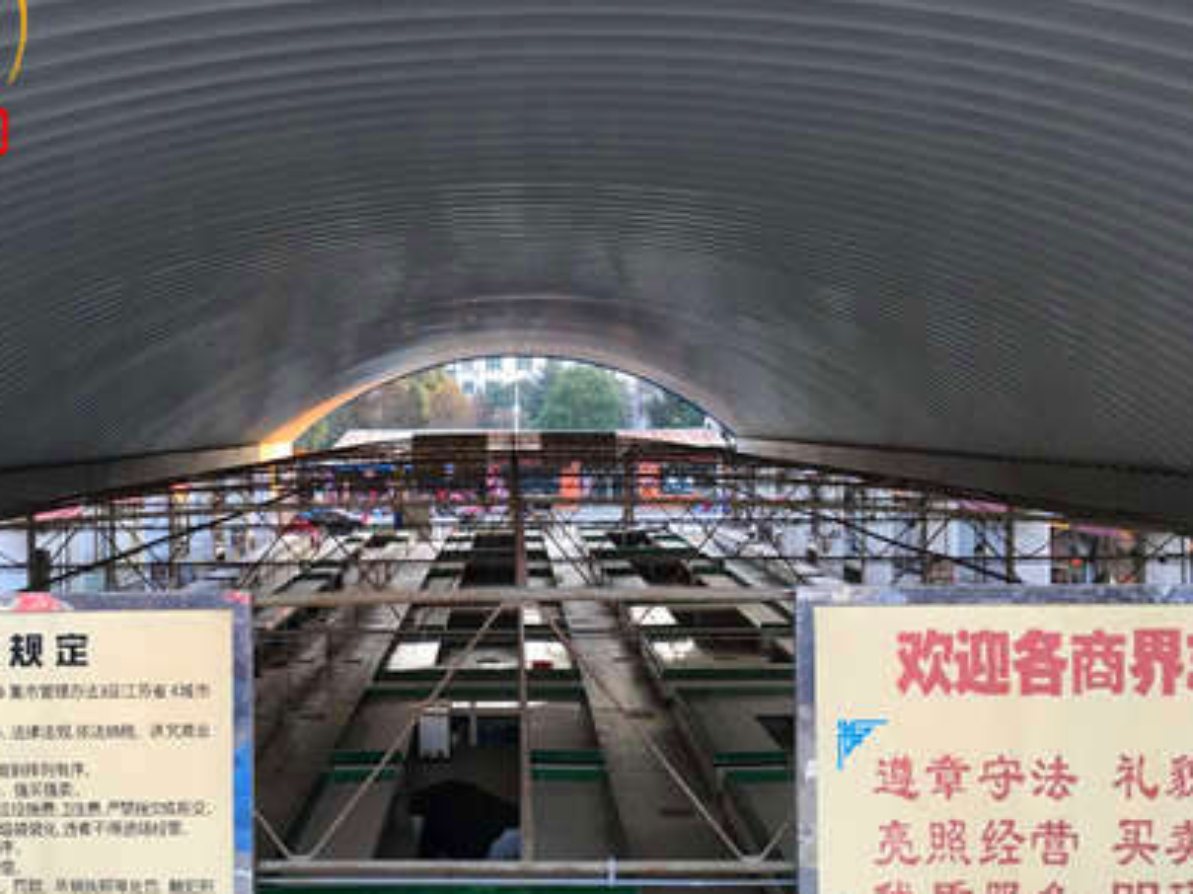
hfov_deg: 51.1
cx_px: 483
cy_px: 428
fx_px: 1240
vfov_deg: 39.6
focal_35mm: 36
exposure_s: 1/33
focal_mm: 4.15
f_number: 2.2
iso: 25
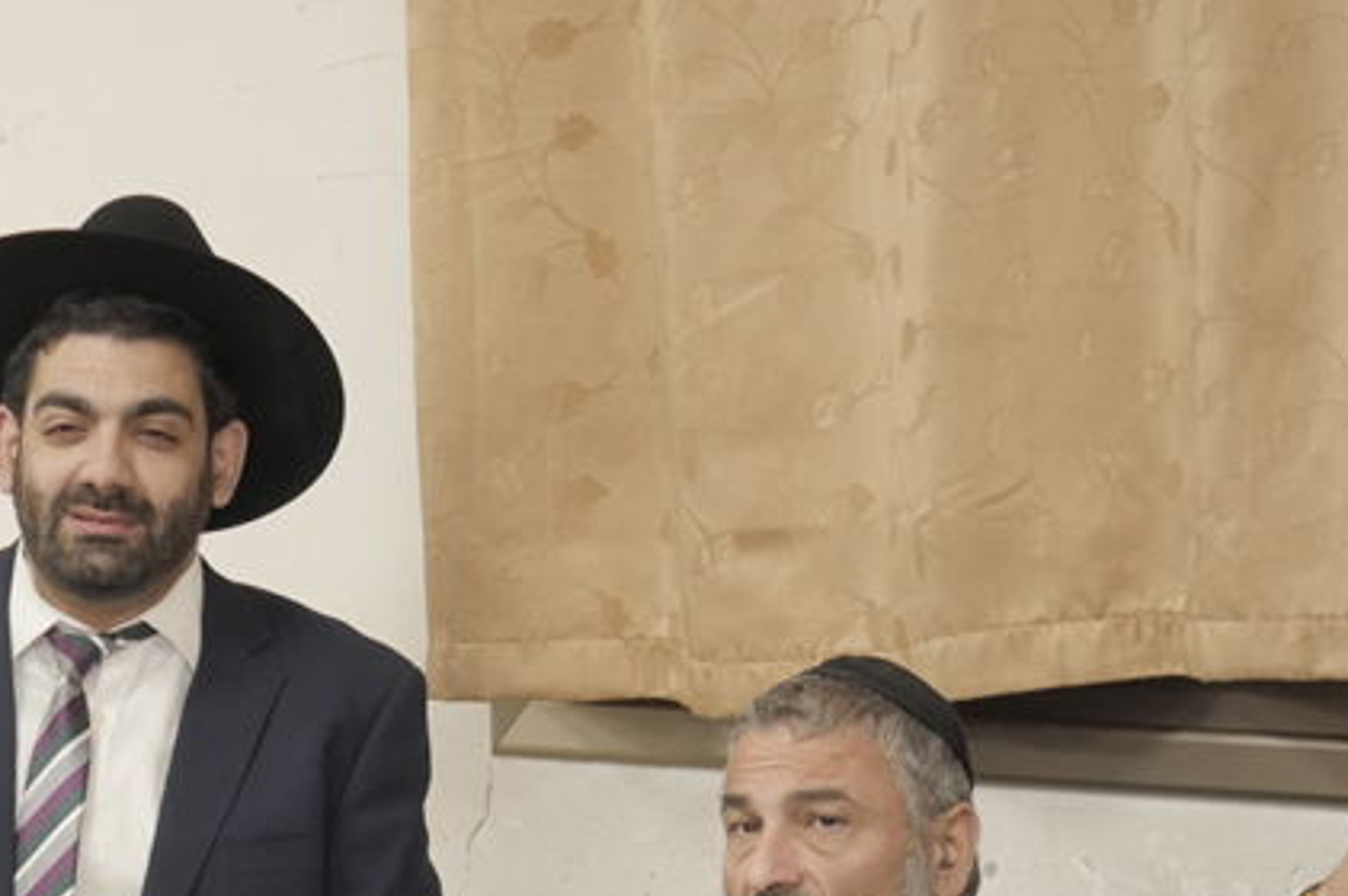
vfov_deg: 4.8
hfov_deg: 7.2
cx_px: 82
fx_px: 10700
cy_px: 872
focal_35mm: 286
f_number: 2.8
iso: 1000
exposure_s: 1/160
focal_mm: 56
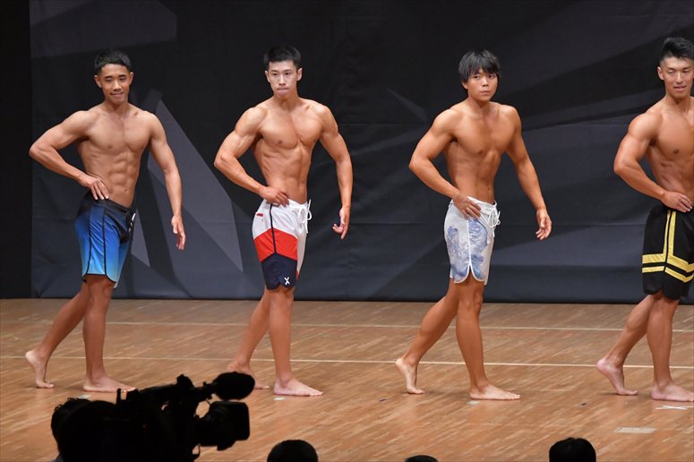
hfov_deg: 8.1
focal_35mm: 255
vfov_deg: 5.4
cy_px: 231
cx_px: 347
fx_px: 4913
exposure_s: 1/400
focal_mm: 170
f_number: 5.6
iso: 6400
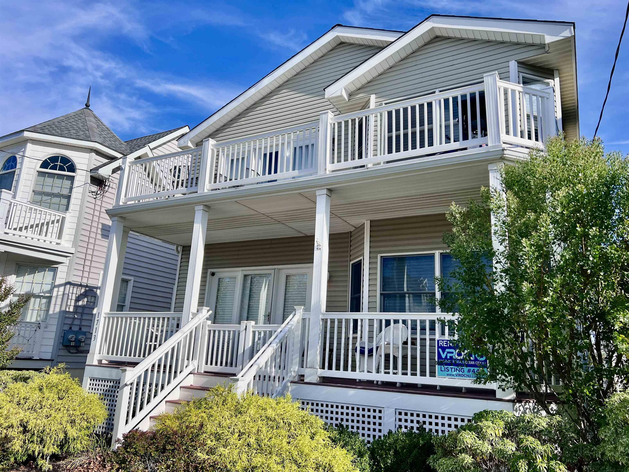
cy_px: 236
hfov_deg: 67.3
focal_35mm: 26
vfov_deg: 53.1
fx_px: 472
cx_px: 314
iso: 50
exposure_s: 1/5319
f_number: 1.5
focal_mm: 5.7
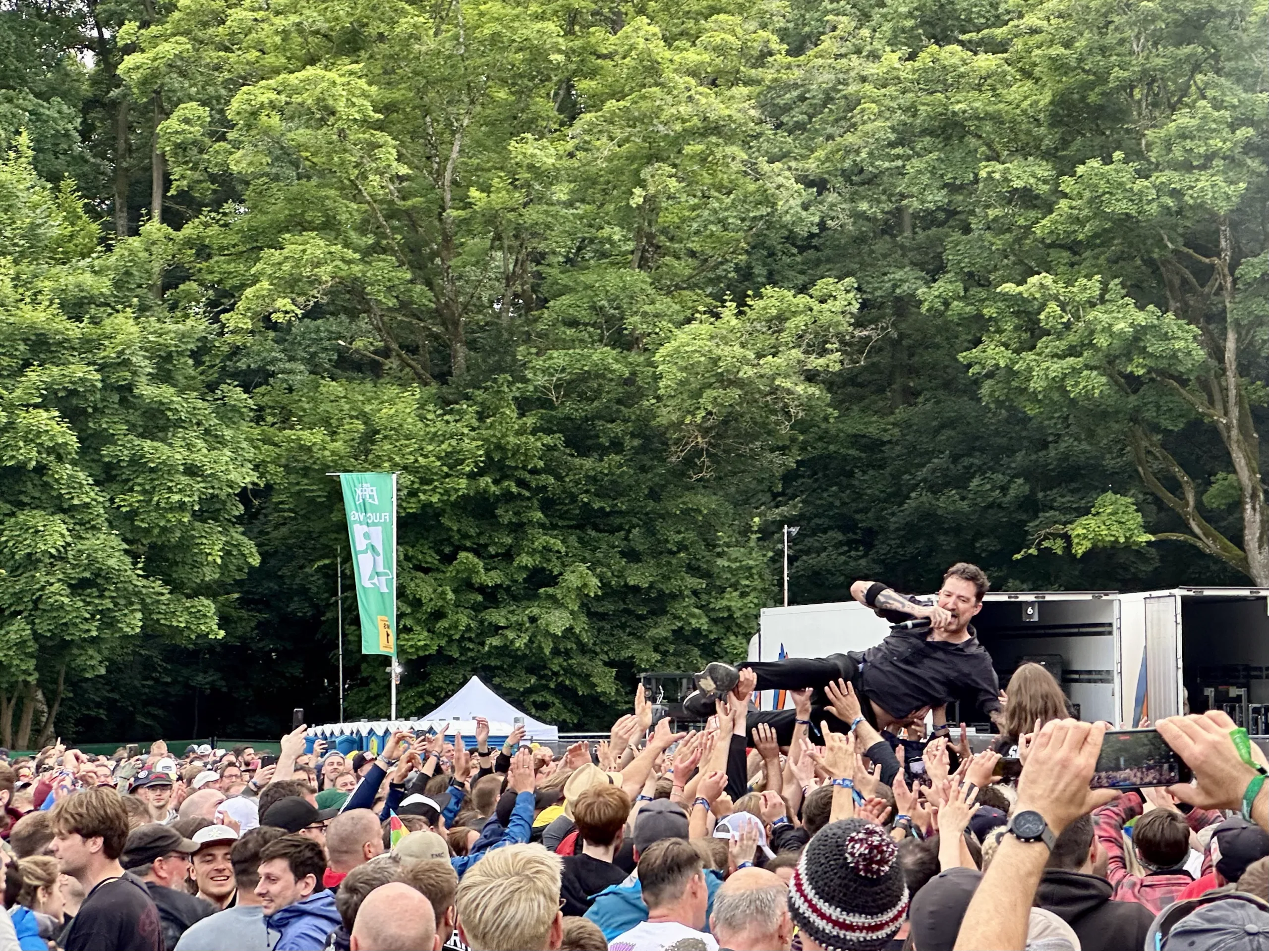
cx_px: 634
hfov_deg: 25.3
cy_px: 476
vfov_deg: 19.1
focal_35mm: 77
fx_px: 2823
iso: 50
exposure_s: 1/100
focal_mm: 9
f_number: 2.8
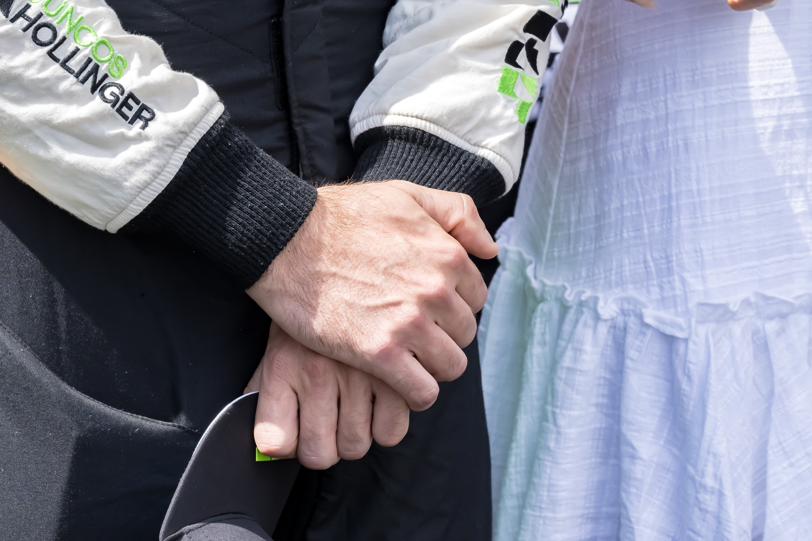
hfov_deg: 8.6
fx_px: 5413
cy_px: 270
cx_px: 406
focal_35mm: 240
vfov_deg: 5.7
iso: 1250
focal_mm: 160
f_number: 10
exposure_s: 1/1250
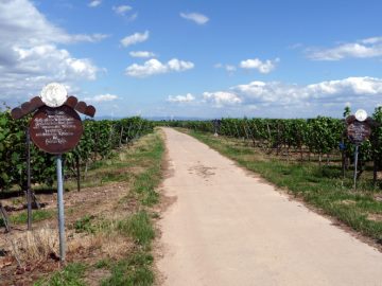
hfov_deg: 56.8
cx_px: 191
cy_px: 143
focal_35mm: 32
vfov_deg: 44.2
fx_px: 353
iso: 100
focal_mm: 4.7
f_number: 8
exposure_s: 1/400
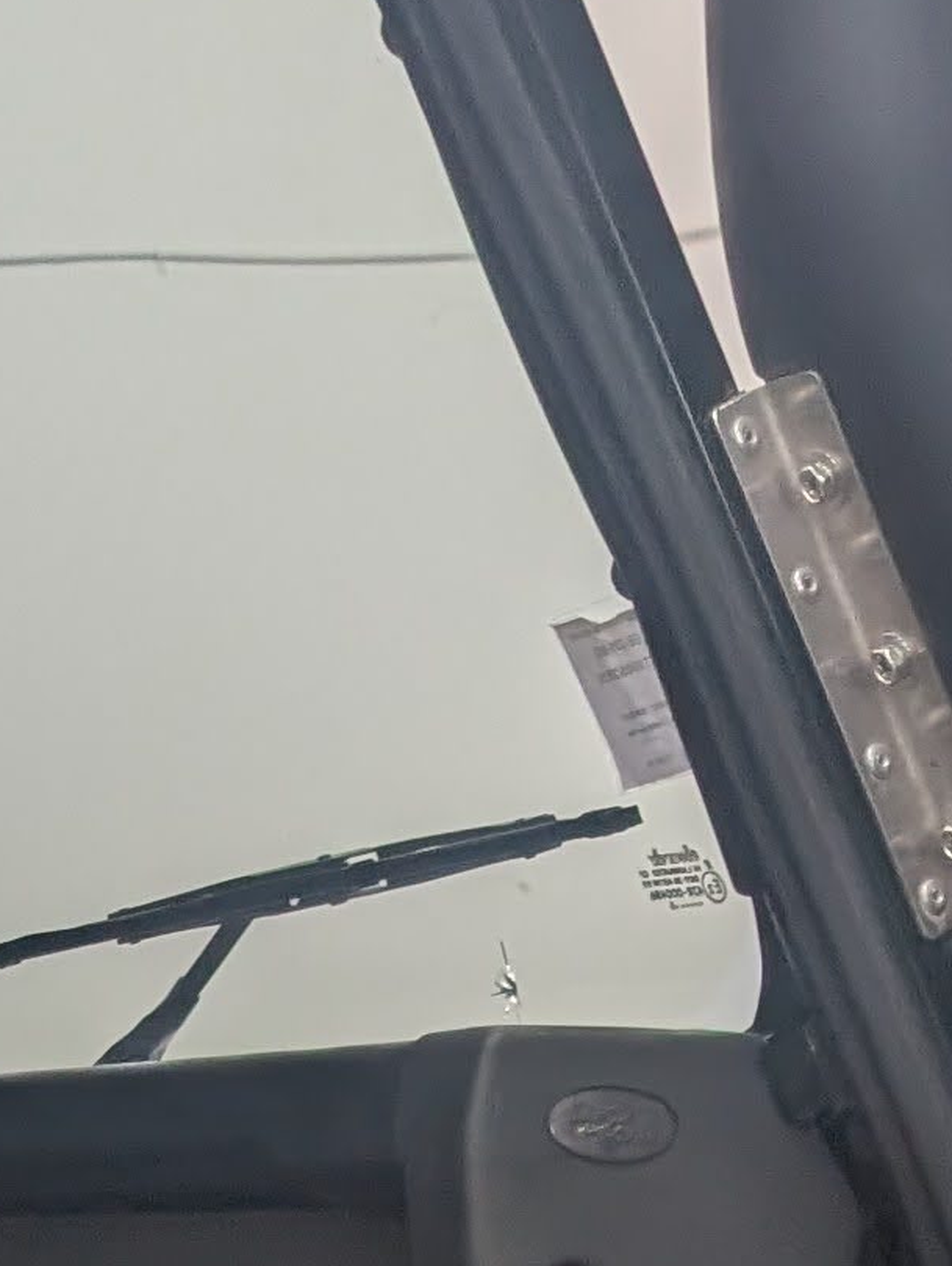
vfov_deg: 13.7
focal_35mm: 121
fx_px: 4426
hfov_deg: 11.6
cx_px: 1554
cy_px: 2595
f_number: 1.68
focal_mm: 6.9
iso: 201
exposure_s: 1/105
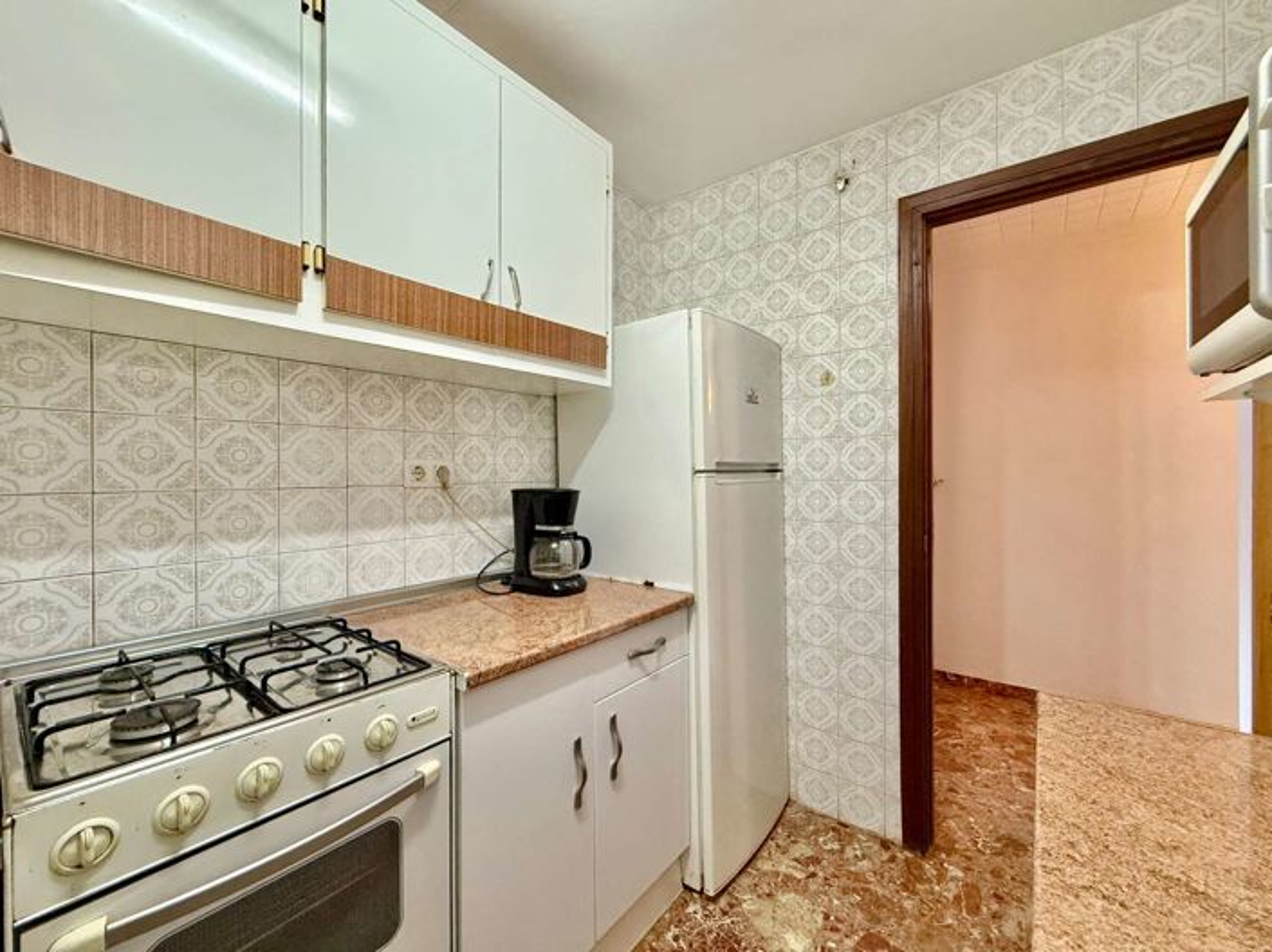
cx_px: 636
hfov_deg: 102.1
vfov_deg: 85.6
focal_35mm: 14
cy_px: 476
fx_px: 514
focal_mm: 2.22
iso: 250
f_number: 2.2
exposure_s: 1/50
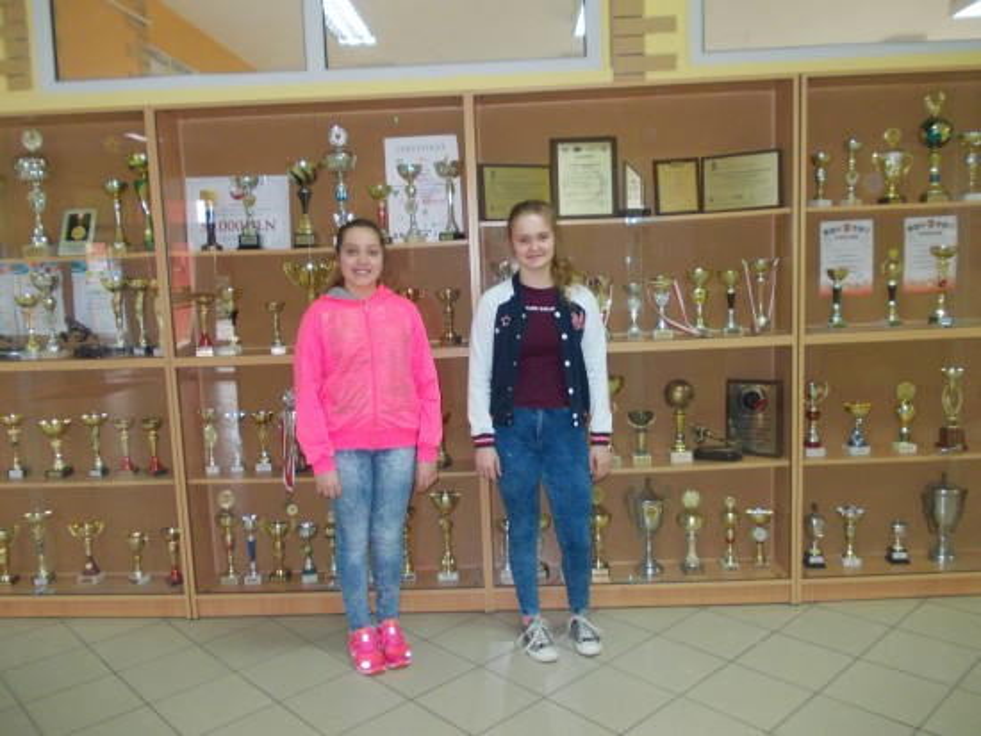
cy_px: 368
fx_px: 794
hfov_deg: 63.4
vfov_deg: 49.8
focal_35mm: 28
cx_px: 490
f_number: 2.7
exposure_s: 1/25
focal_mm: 4
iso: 200
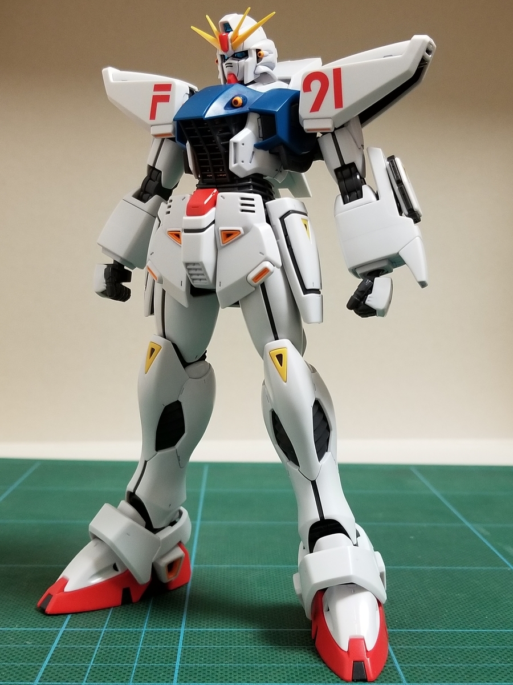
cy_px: 342
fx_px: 514
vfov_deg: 67.3
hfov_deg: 53.1
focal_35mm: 26
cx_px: 256
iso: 200
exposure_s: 1/30
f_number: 1.7
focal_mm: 4.25
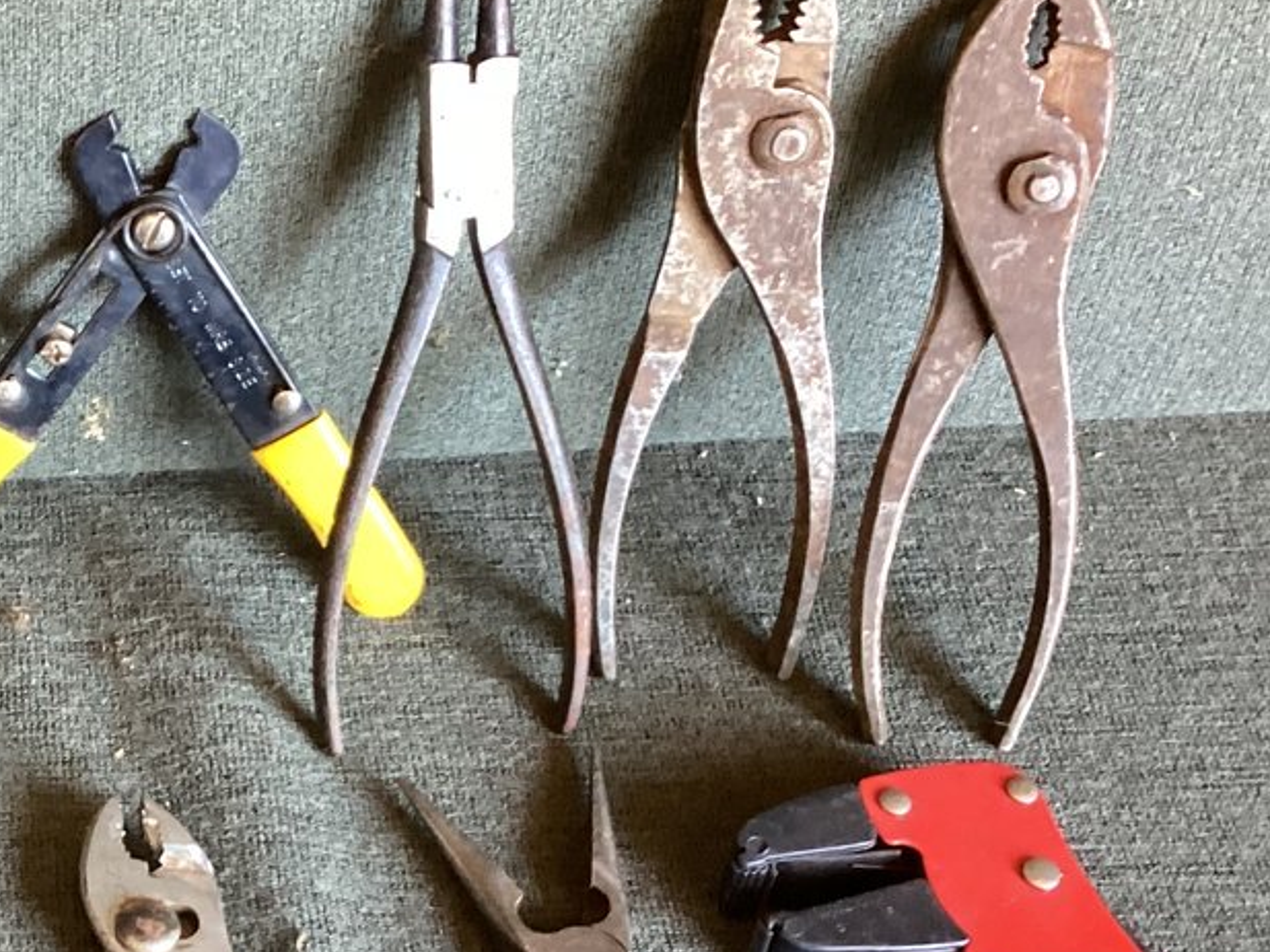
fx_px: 2789
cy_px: 663
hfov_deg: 24.5
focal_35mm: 76
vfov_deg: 19.3
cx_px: -1
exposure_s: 1/33
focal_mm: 3.3
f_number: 2.4
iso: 250
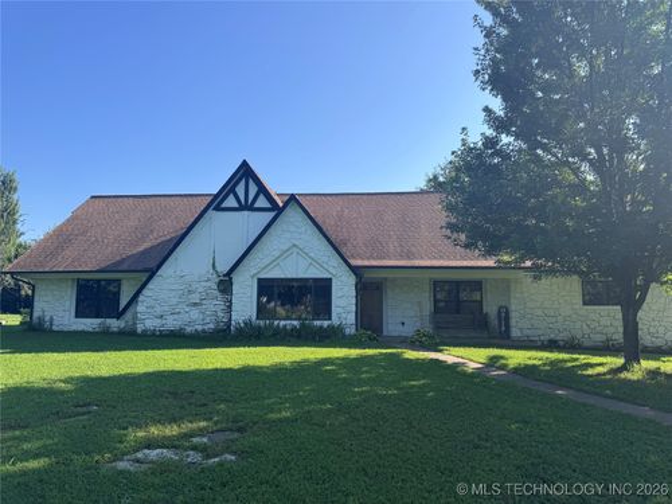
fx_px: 466
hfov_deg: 71.6
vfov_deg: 56.8
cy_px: 252
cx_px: 336
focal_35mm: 24
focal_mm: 6.76
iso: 80
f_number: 1.78
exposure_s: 1/2959
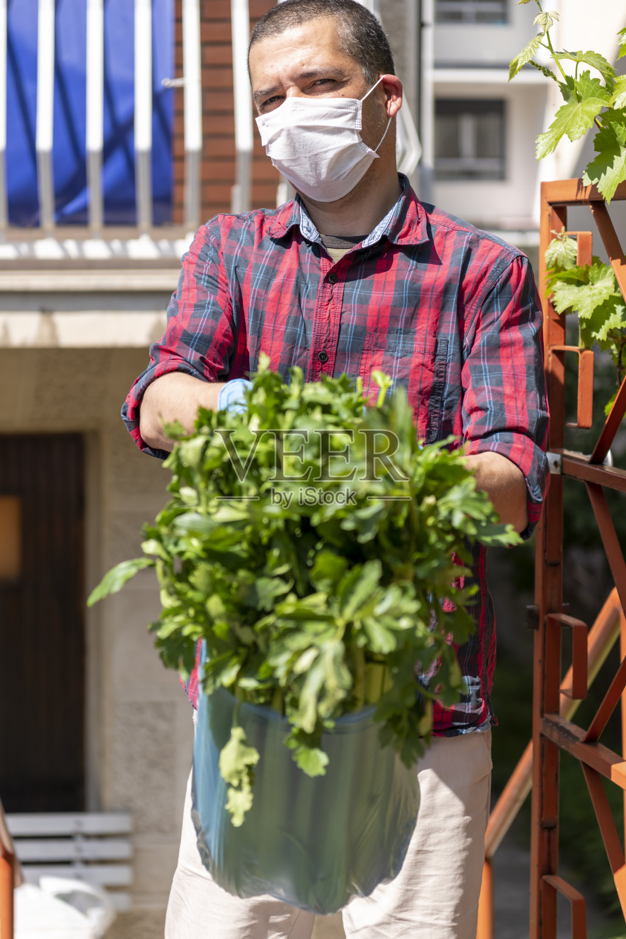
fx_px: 1825
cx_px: 313
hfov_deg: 19.5
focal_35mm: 70
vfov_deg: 28.8
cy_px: 470
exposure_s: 1/1600
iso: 200
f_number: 3.5
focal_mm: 70
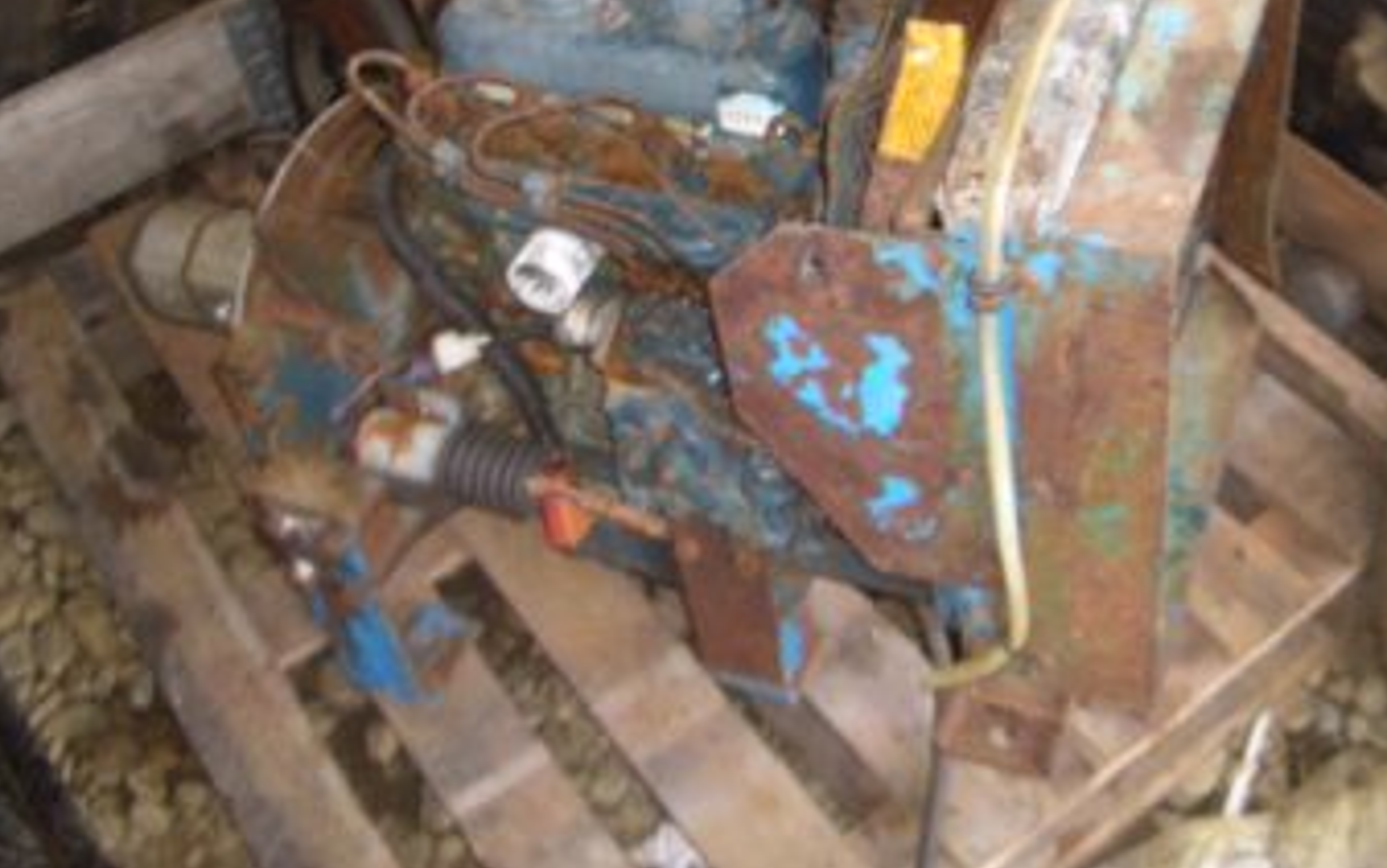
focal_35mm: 44
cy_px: 267
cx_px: 807
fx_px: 1664
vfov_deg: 29.0
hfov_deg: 45.1
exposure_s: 1/60
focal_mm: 5.8
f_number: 2.6
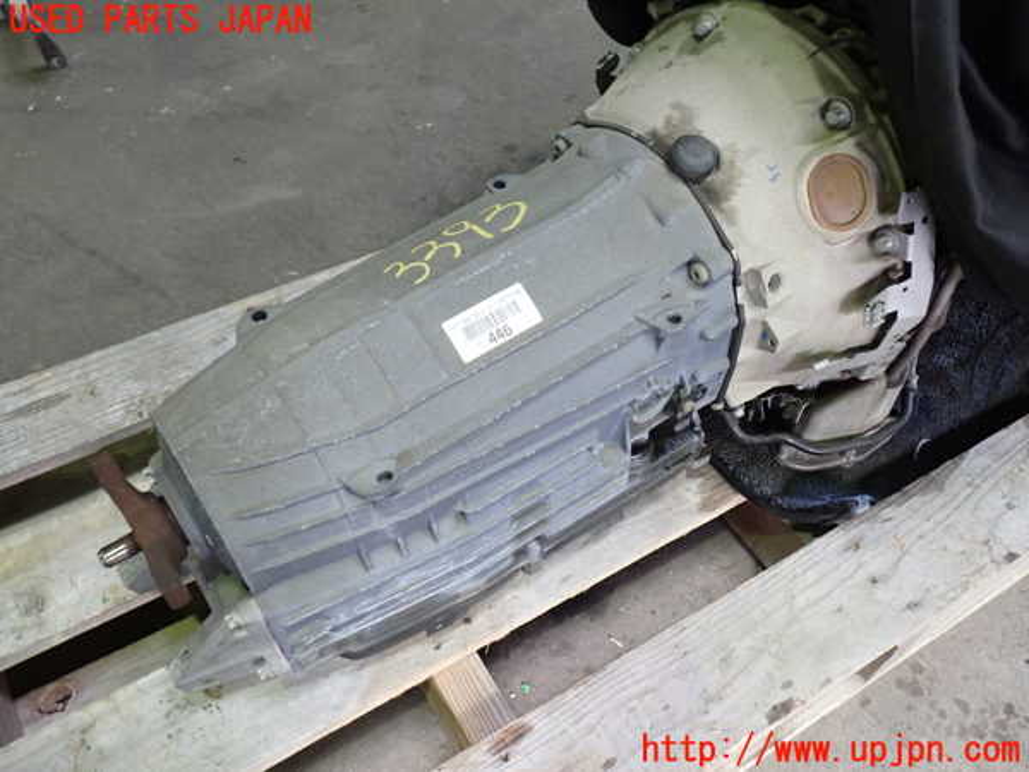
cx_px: 514
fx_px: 892
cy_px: 386
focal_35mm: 30
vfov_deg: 46.8
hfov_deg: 60.0
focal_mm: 5.4
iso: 250
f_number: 2.3
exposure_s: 1/30
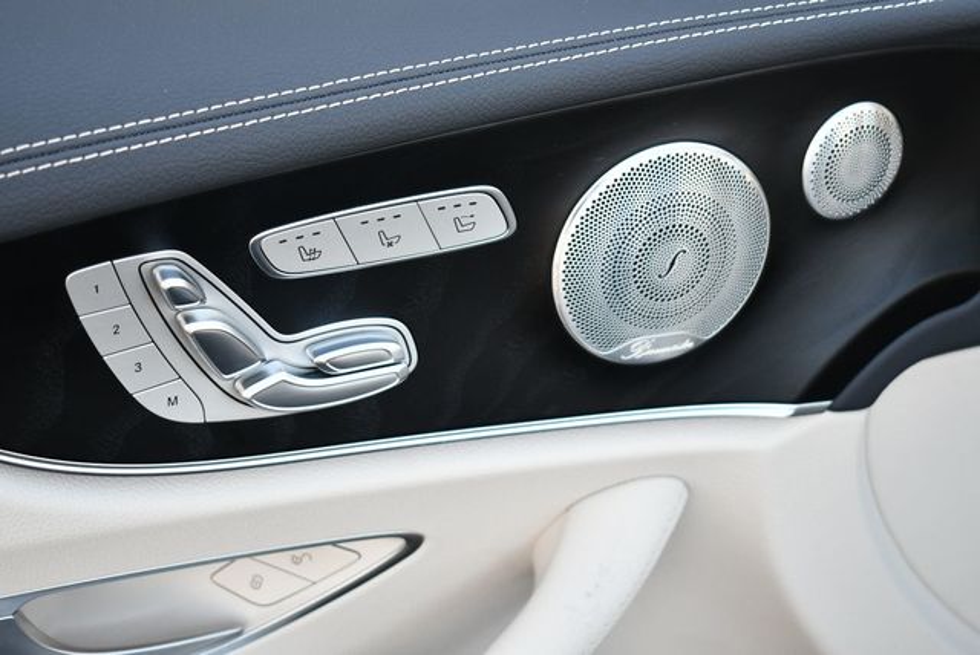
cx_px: 490
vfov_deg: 22.0
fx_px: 1689
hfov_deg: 32.4
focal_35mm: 62
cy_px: 328
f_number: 4.2
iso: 450
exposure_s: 1/250
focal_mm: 31
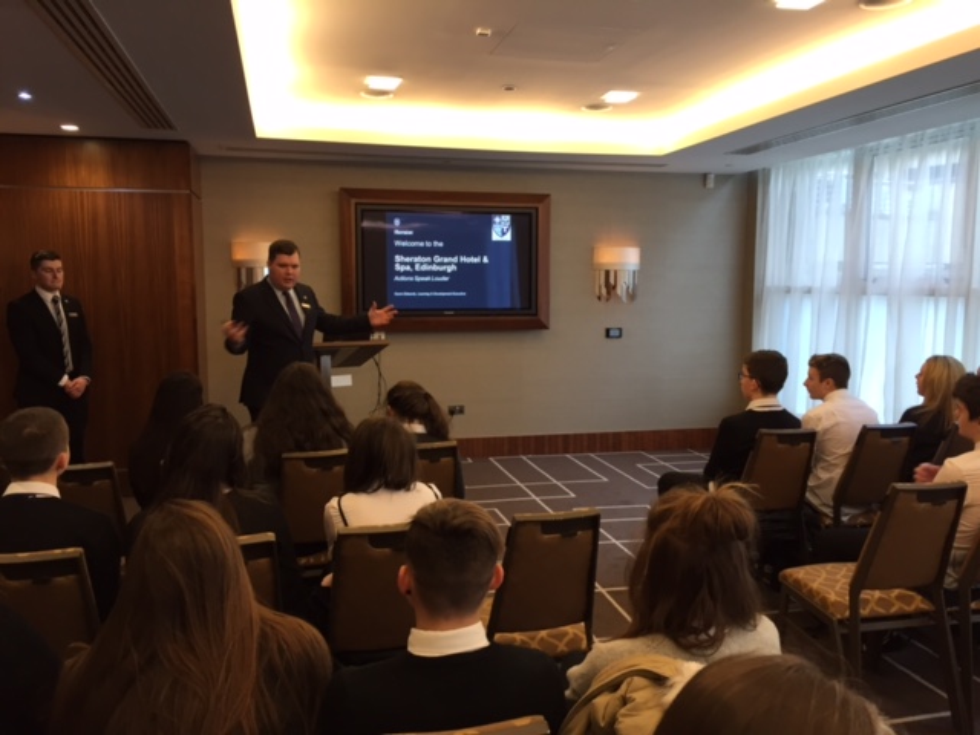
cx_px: 490
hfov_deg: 61.7
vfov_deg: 48.2
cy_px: 368
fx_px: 821
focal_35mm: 29
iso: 64
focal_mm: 4.15
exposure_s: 1/30
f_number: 2.2
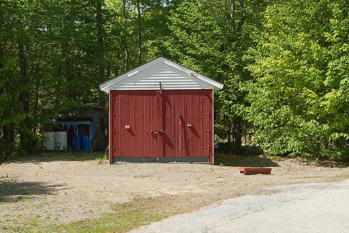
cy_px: 118
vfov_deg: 28.1
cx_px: 158
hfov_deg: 41.1
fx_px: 465
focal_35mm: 48
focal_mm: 18
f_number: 8
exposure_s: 1/250
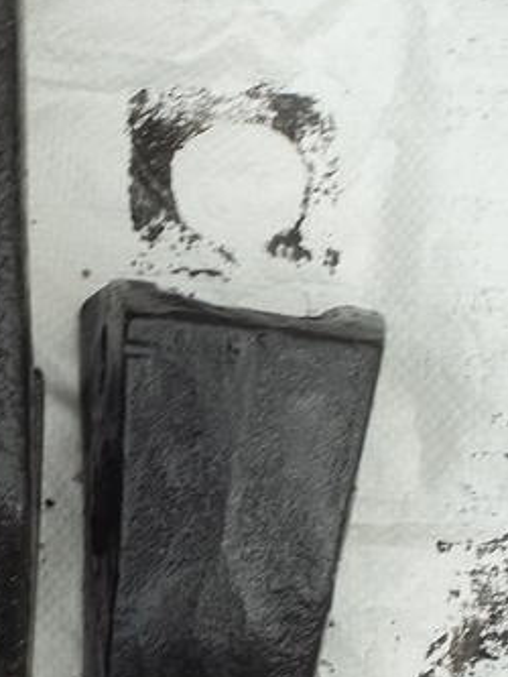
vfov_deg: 11.5
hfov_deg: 8.6
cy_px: 521
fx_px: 3363
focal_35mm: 172
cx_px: 57
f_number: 5
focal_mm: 15.4
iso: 64
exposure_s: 1/125
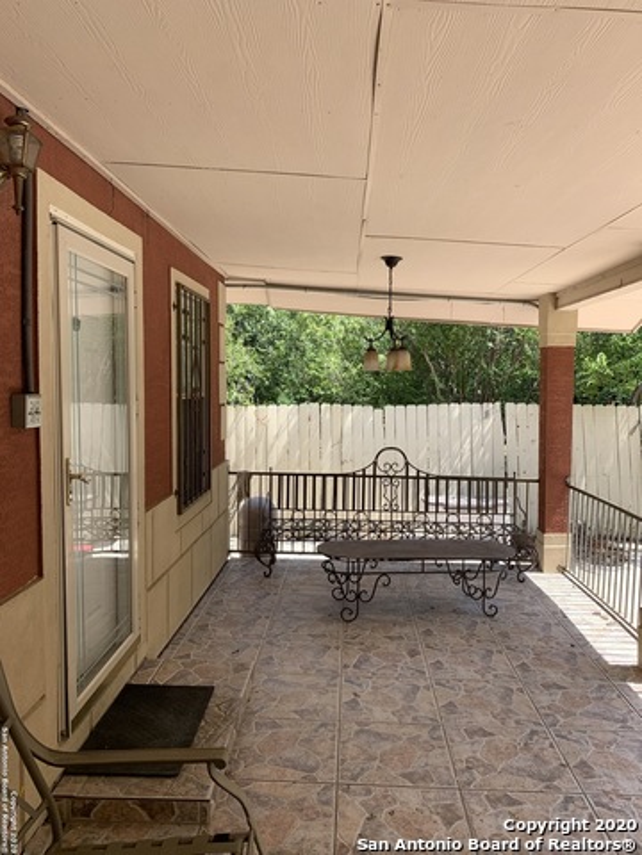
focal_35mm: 26
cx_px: 321
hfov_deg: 53.1
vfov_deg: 67.3
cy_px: 428
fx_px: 643
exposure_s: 1/537
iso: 25
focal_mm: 4.25
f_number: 1.8
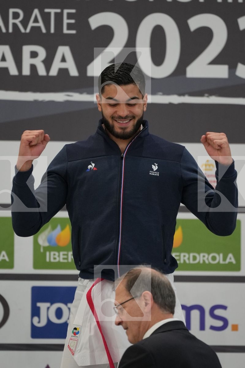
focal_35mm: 300
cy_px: 184
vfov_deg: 6.9
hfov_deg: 4.6
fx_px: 3062
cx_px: 122
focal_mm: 200
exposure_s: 1/500
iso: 2000
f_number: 2.8
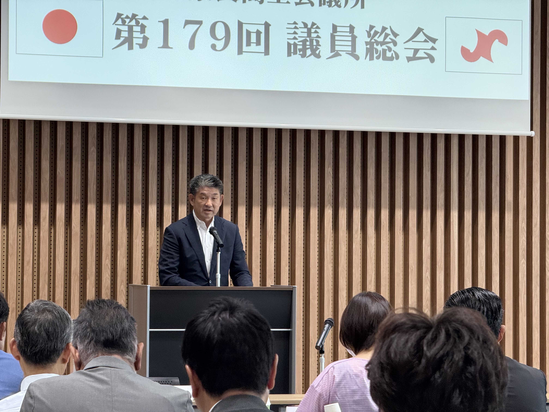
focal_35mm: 120
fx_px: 1903
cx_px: 274
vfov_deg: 12.3
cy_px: 206
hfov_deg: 16.4
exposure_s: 1/87
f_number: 2.8
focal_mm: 15.66
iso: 250
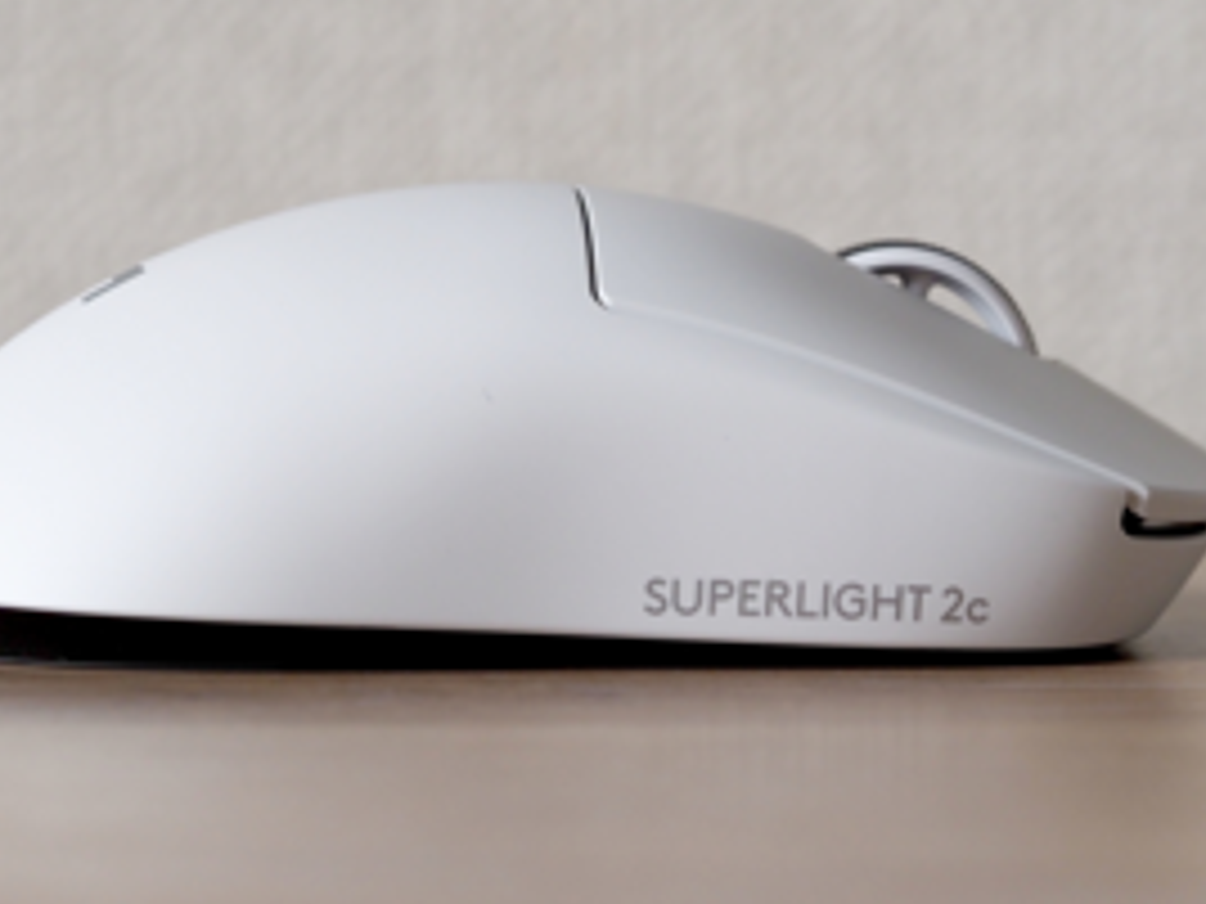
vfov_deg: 8.3
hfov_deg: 11.0
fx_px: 6236
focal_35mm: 179
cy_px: 355
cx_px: 531
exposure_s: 1/125
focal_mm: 60
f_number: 4.5
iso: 640
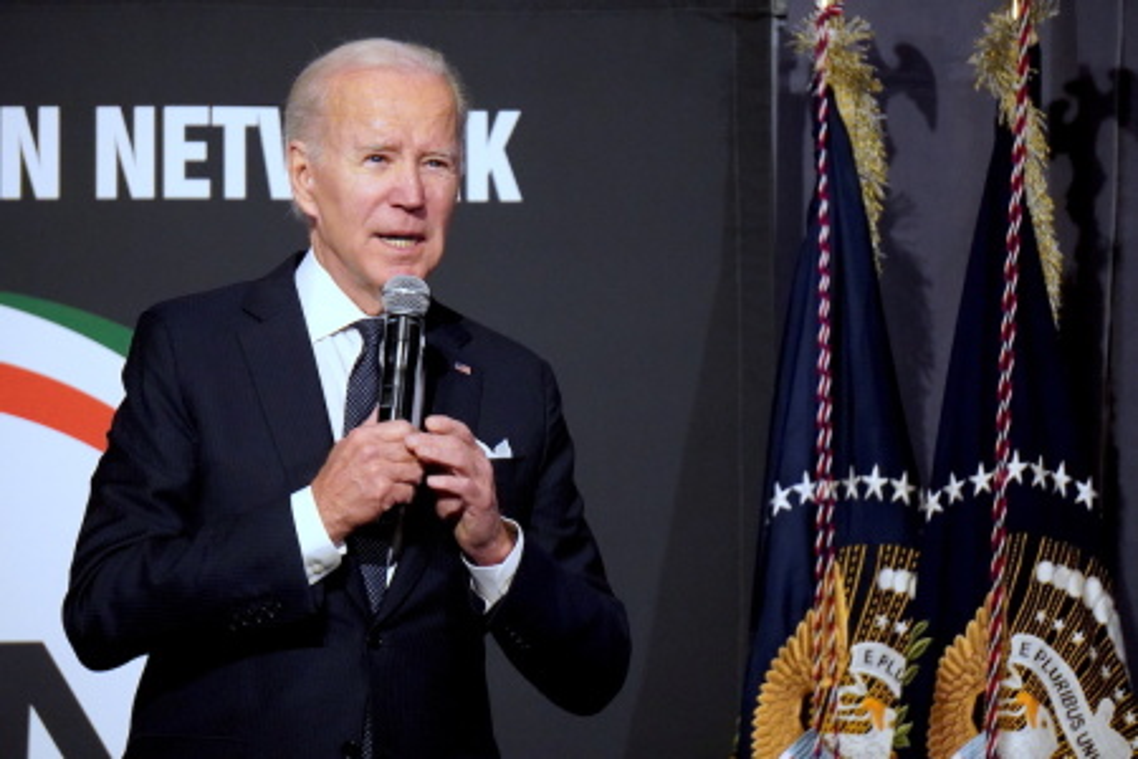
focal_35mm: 260
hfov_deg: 7.9
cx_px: 569
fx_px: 8202
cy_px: 380
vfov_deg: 5.3
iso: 6400
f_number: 6.3
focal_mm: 173
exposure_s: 1/200
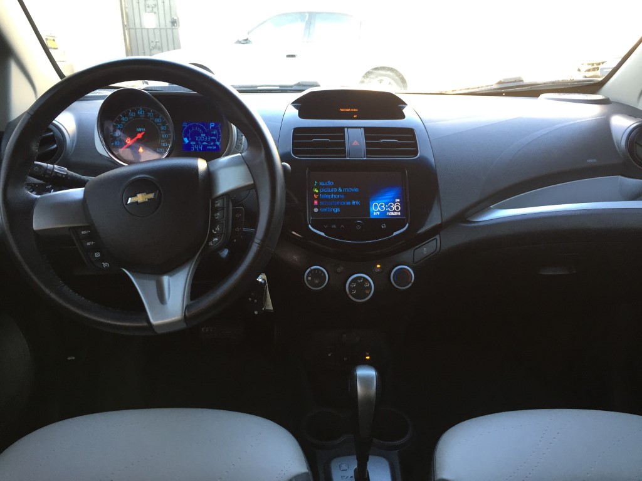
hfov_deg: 61.7
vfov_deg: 48.2
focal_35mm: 29
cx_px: 321
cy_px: 240
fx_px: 538
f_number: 2.2
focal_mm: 4.15
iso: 40
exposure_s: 1/30
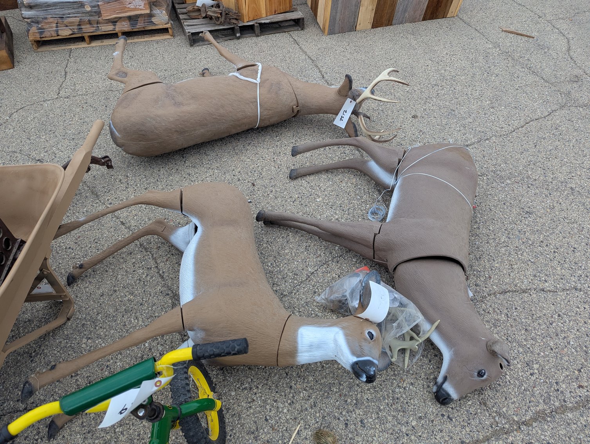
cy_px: 222
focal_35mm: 24
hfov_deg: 71.5
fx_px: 410
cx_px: 295
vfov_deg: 56.9
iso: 44
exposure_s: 1/510
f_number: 1.85
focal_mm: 6.81
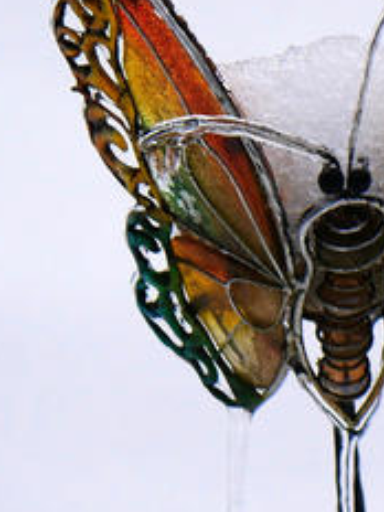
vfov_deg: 1.6
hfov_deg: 1.2
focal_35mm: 1241
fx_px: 18355
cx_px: 313
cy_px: 236
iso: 200
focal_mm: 300
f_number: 5.6
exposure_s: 1/800
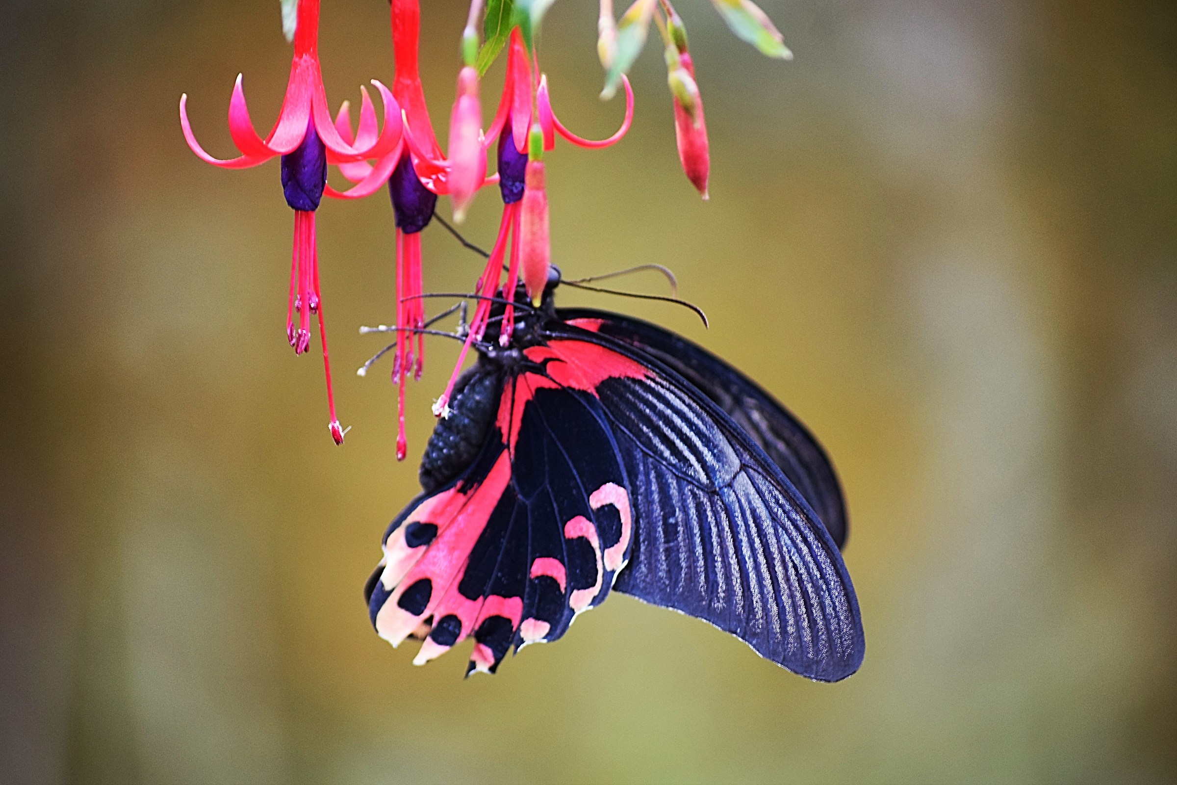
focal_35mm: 202
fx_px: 6620
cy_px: 392
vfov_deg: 6.8
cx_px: 588
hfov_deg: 10.2
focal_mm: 135
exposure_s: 1/60
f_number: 5
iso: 560
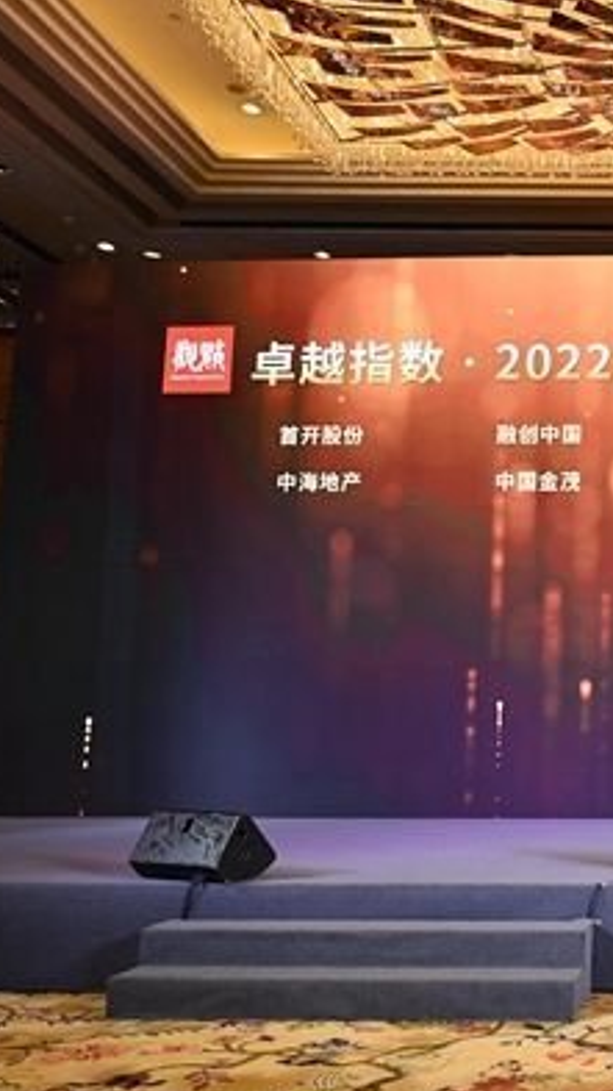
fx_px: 1179
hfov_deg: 25.6
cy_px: 548
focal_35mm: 41
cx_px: 768
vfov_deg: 49.6
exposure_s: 1/80
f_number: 3.5
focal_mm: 25.5
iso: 400
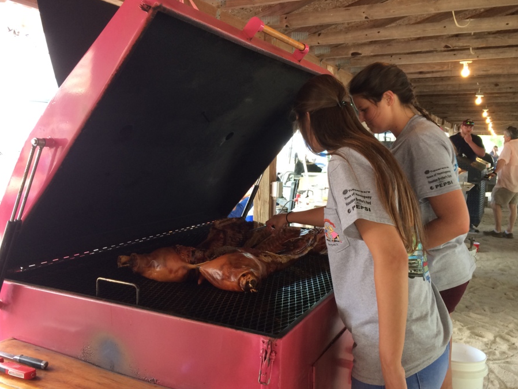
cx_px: 260
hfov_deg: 58.3
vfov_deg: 45.5
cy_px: 196
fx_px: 464
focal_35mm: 31
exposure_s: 1/30
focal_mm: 4.15
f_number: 2.2
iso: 32
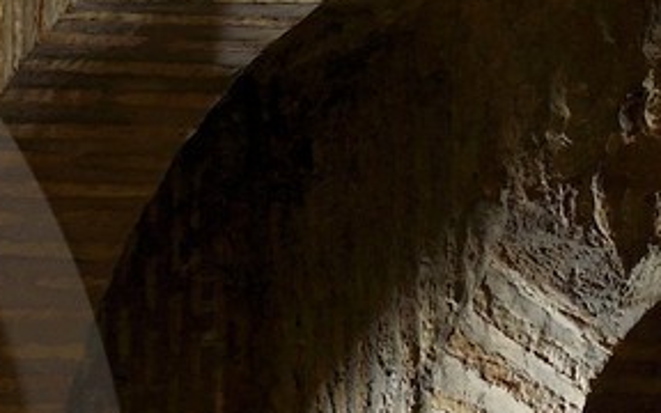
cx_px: -806
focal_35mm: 85
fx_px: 1531
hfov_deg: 16.0
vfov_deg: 14.3
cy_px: 623
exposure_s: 2
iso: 400
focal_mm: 15
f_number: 9
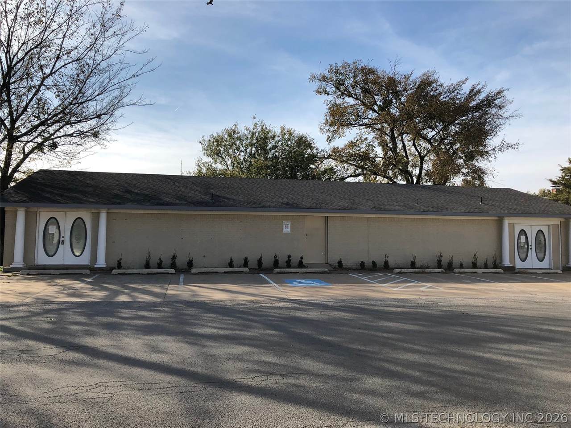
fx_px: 478
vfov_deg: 48.2
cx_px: 286
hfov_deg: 61.7
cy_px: 214
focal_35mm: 29
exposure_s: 1/1715
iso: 20
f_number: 1.8
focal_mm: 3.99
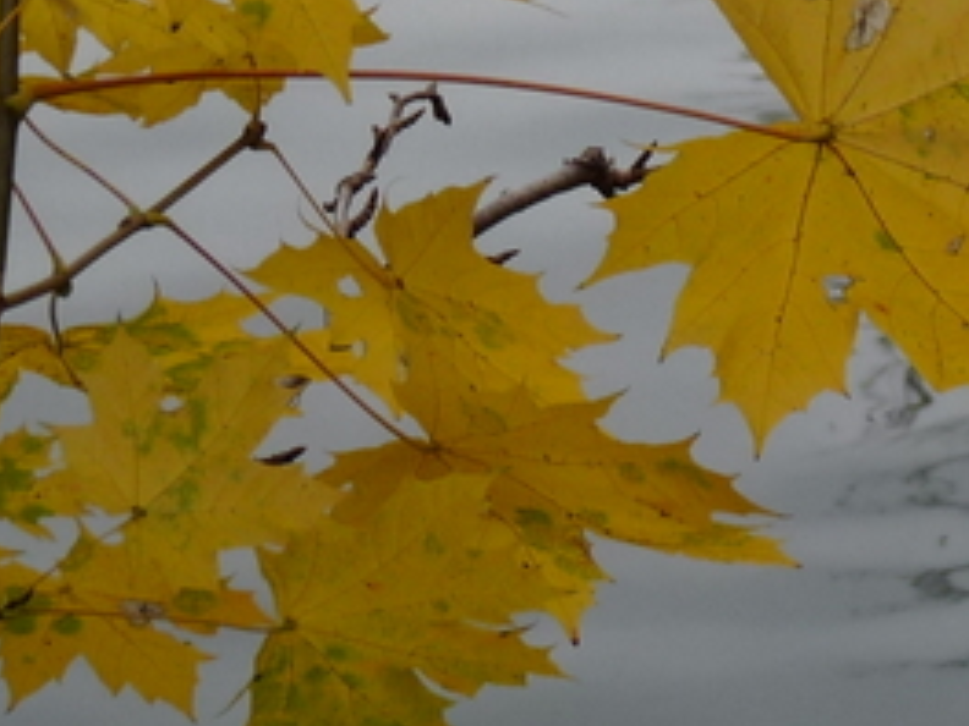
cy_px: -26
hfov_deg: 5.0
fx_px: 11001
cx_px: 653
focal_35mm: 393
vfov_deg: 3.8
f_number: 3.6
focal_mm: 17.4
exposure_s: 1/100
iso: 100
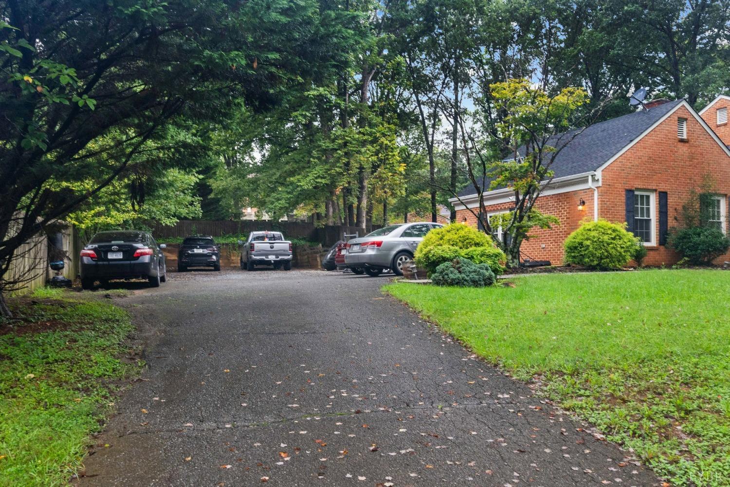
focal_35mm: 30
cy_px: 244
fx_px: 608
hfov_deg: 61.9
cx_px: 365
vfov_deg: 43.6
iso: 800
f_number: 8
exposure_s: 1/50
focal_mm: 20
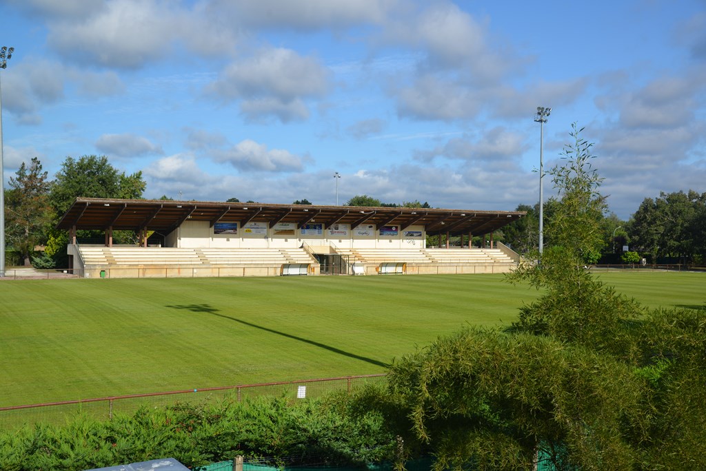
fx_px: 903
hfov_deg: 42.7
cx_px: 353
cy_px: 236
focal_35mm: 46
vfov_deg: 29.3
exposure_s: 1/250
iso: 100
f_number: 8
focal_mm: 46
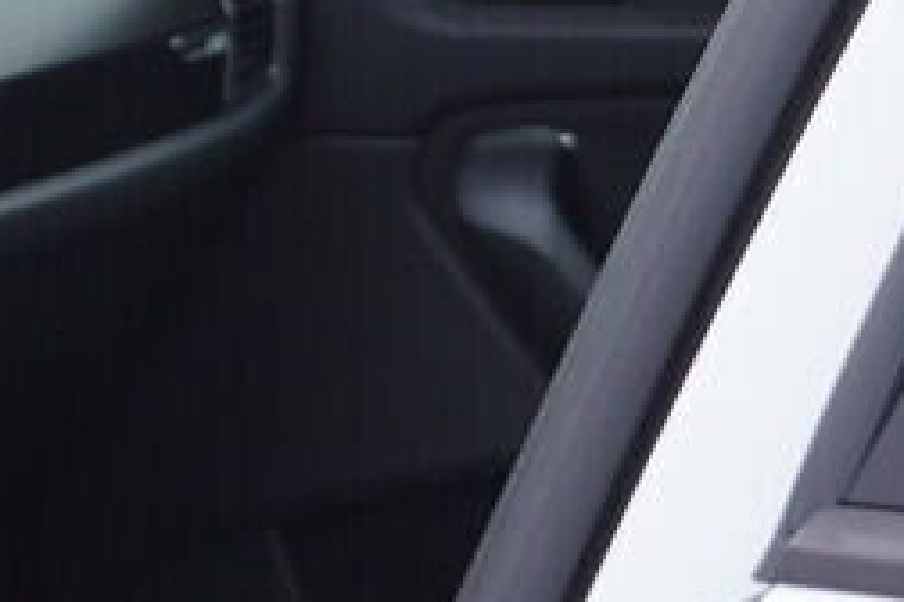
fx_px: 5172
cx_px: -1403
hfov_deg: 8.9
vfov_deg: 6.6
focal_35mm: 206
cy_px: 674
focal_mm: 24
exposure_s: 1/50
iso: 125
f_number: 3.2
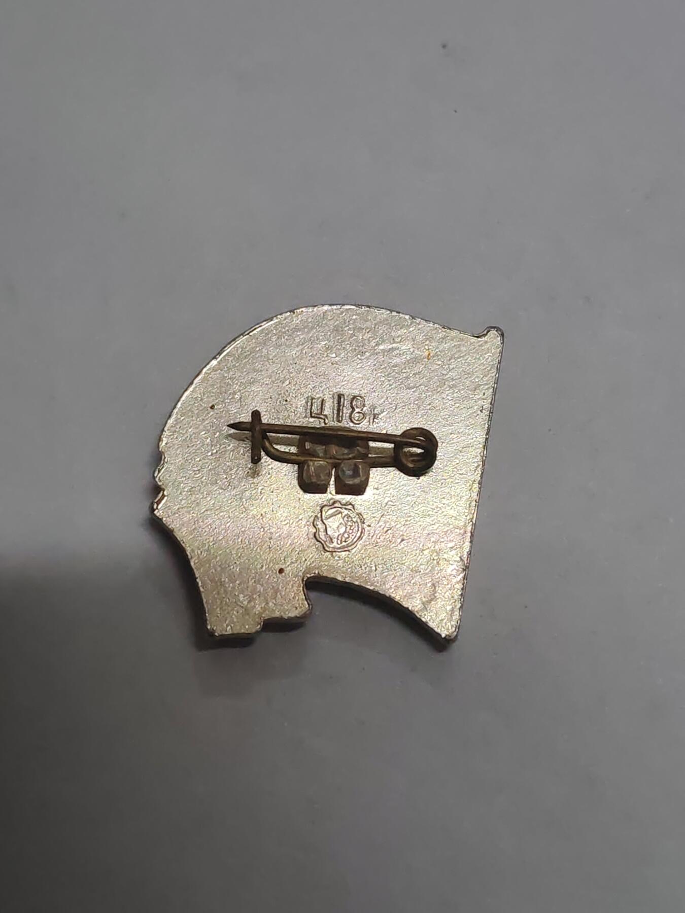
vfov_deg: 28.6
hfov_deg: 21.6
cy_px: 456
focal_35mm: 68
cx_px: 342
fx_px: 1794
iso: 800
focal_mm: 5.52
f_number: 1.95
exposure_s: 1/100
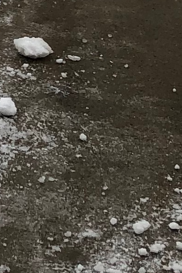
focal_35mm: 199
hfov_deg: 6.5
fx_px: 1510
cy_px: -228
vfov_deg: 9.8
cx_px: -260
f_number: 1.8
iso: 20
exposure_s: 1/127
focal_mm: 3.99
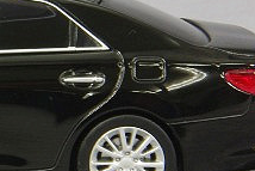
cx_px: -77
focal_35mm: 335
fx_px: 2374
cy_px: 81
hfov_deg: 6.1
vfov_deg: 4.1
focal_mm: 75
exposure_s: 1
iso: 400
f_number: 32
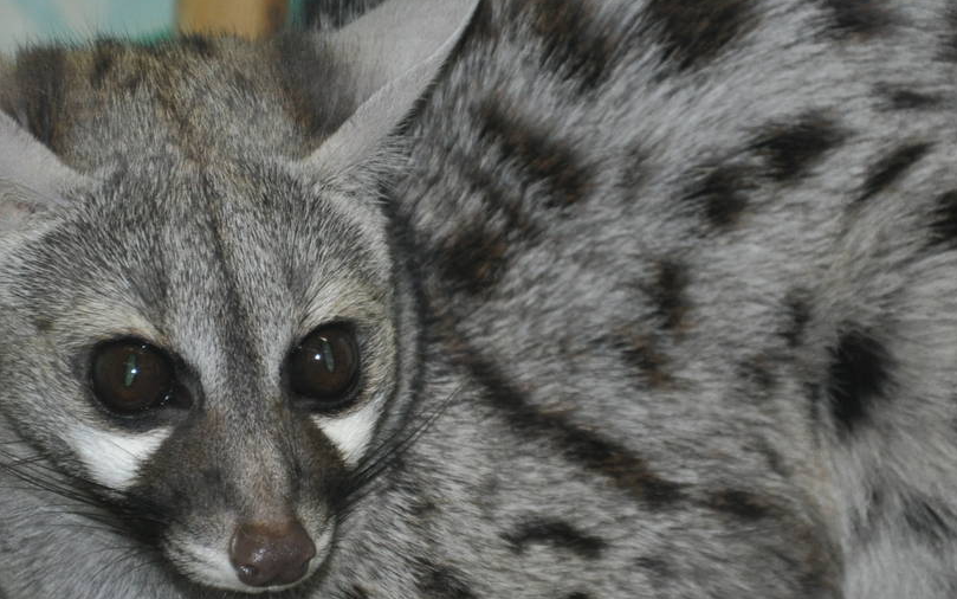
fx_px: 8270
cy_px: 254
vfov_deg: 4.1
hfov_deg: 6.6
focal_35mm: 317
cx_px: 604
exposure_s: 1/60
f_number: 5.6
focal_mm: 105
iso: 800
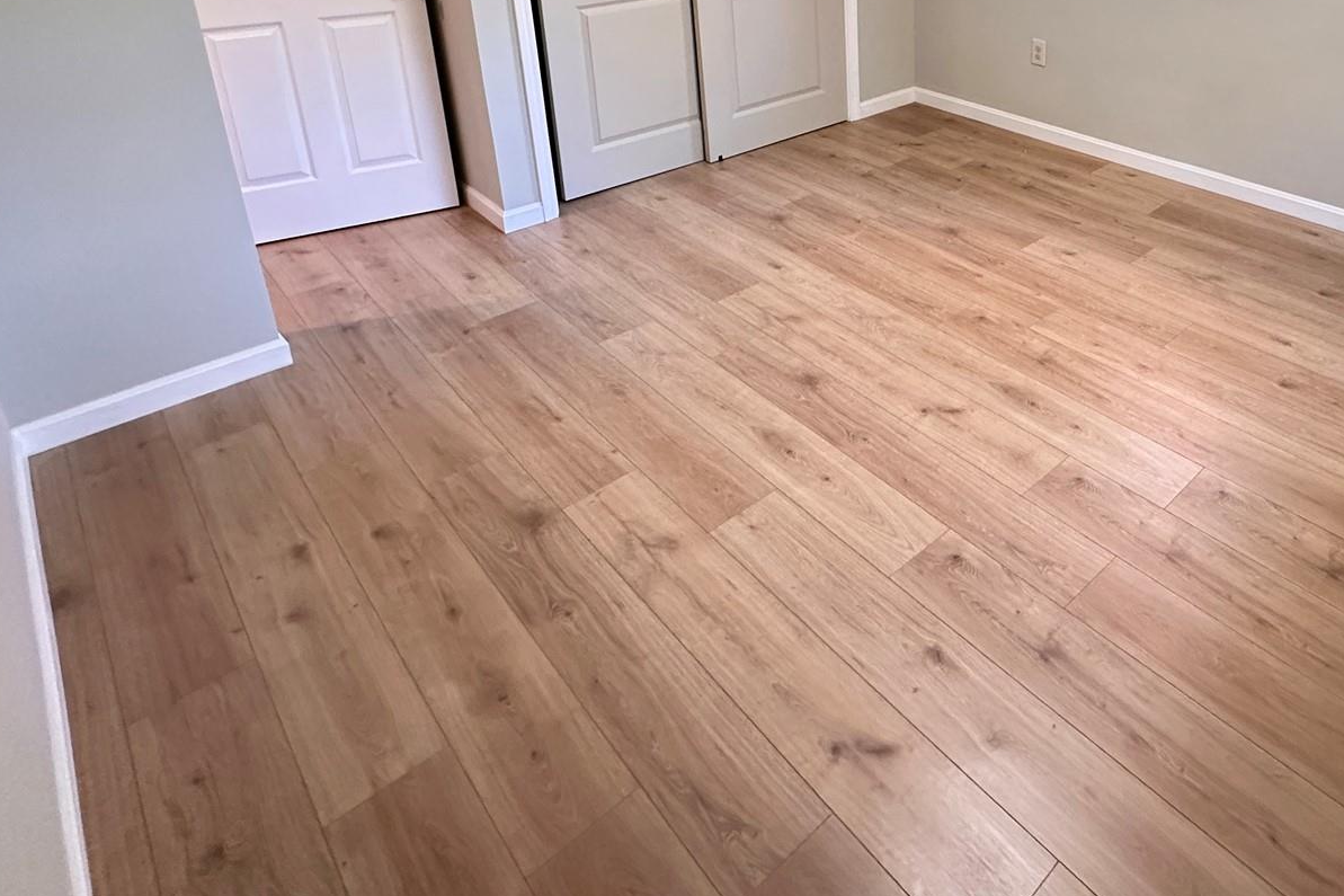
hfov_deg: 68.6
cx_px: 940
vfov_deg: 46.3
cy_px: 91
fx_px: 933
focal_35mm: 25
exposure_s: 1/60
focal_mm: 2.22
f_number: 2.2
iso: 250
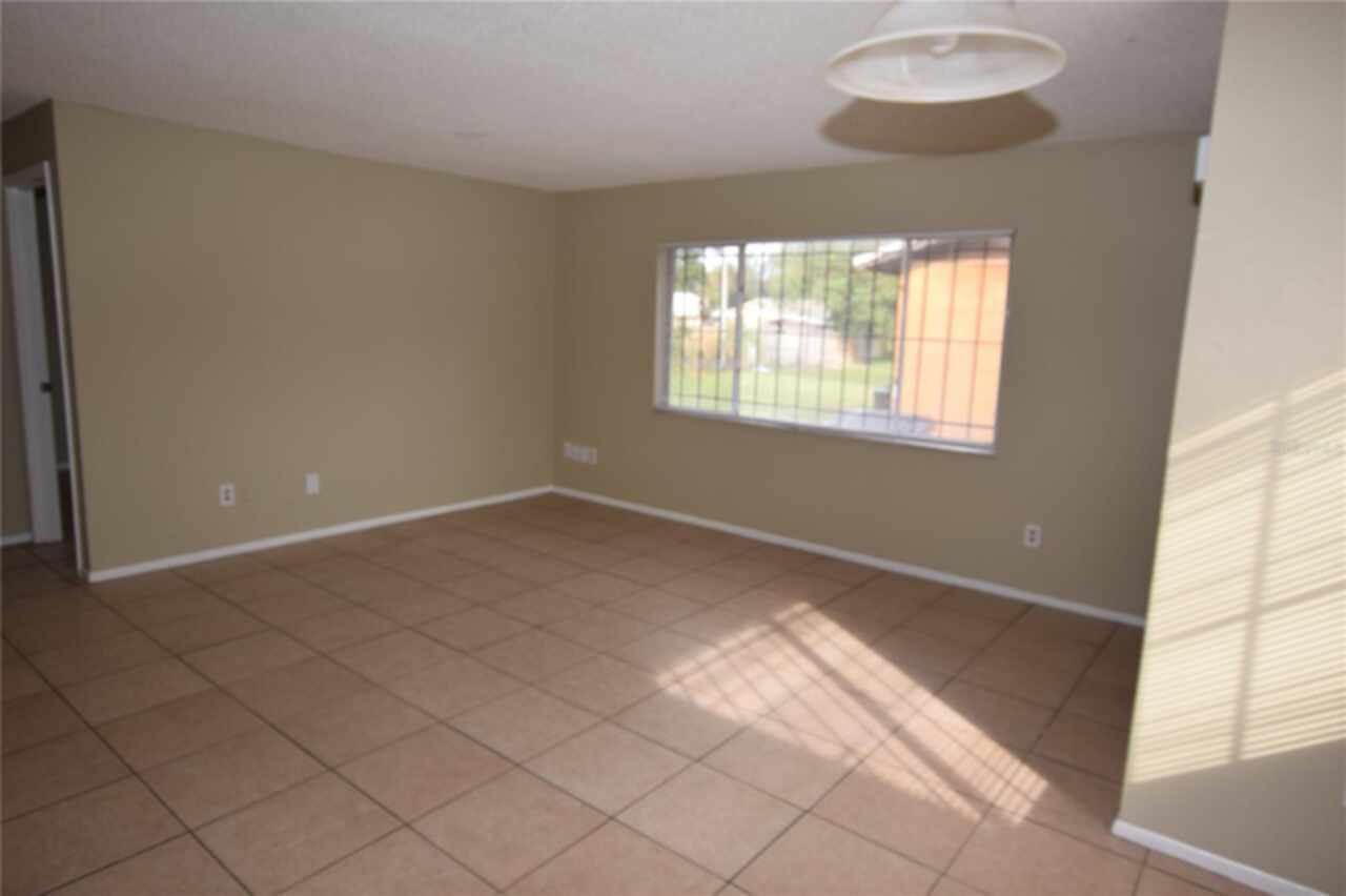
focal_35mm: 21
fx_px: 785
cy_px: 448
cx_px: 673
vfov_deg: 59.4
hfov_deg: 81.2
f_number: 5.6
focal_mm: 14
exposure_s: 1/125
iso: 220
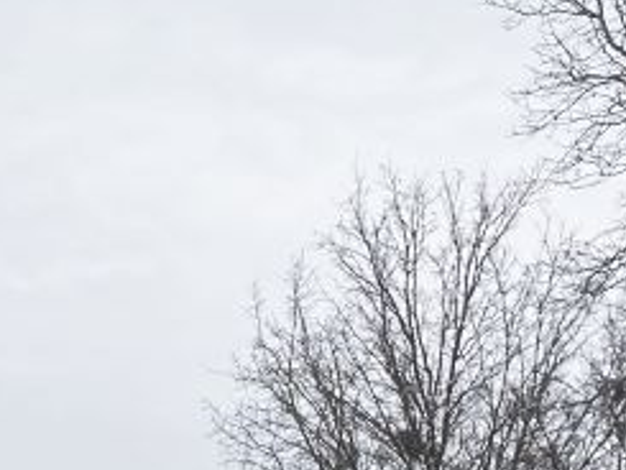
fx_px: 2642
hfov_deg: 12.4
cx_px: -503
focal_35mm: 146
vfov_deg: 9.1
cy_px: 1157
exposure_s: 1/827
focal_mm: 3.99
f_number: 1.8
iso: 20
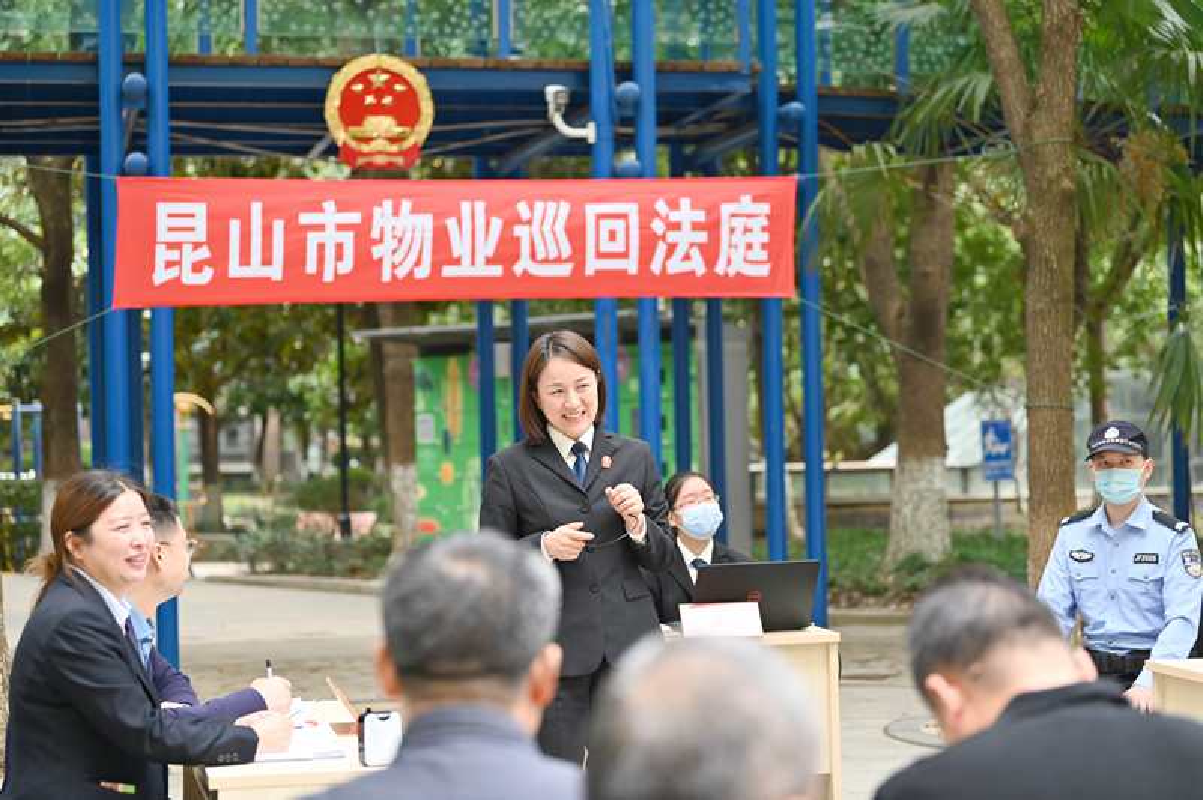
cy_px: 400
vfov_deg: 19.4
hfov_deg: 28.9
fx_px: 2337
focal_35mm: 70
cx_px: 602
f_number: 2.8
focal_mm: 70
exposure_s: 1/320
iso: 400
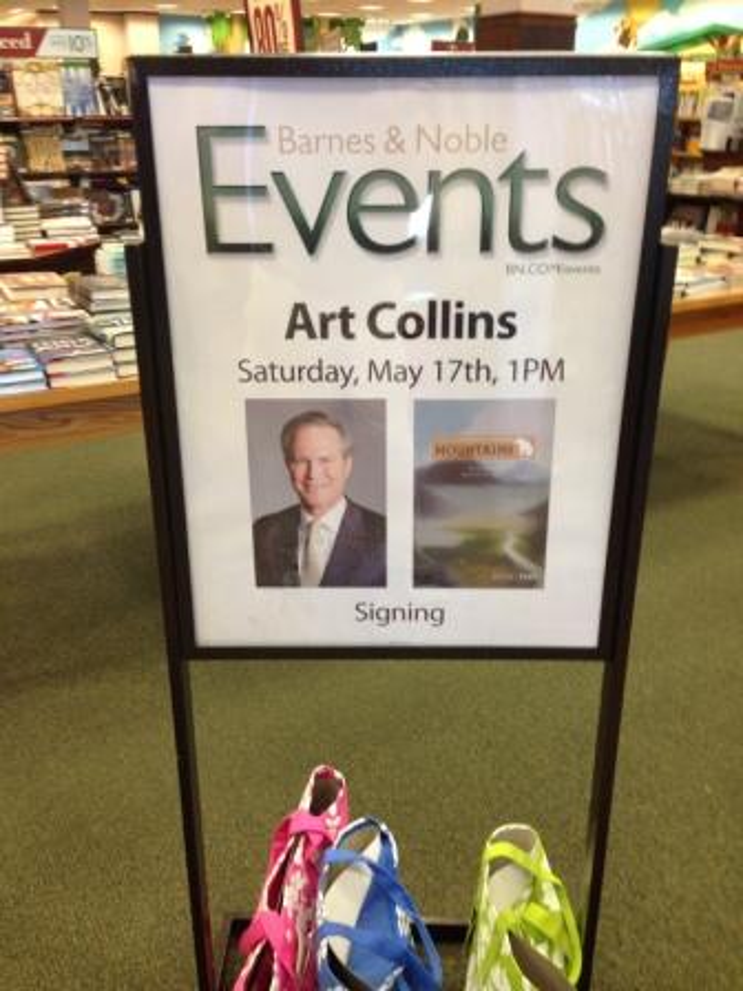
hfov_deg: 42.9
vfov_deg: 55.4
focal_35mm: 33
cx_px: 372
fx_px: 944
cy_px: 496
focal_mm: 4.12
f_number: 2.4
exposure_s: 1/20
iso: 80
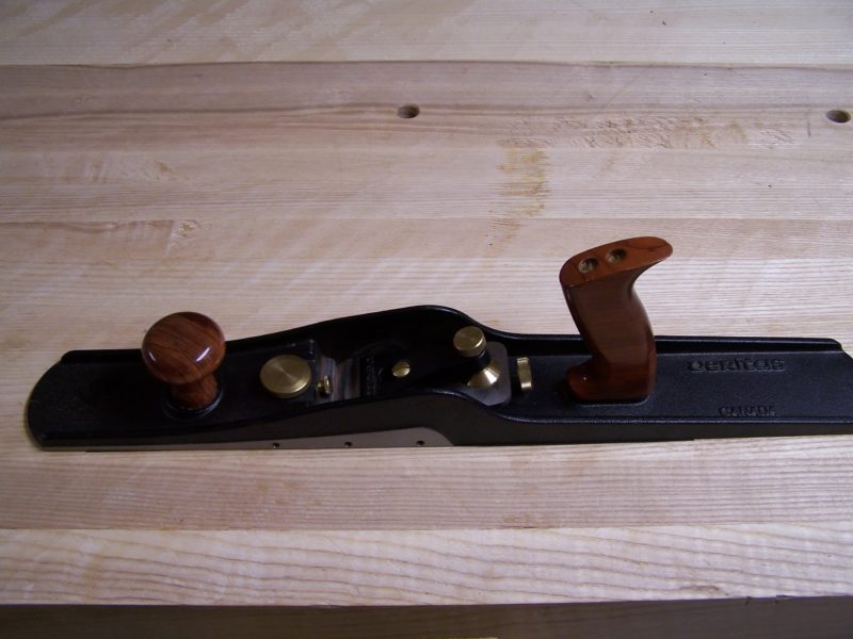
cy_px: 320
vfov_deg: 37.7
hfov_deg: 49.0
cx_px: 426
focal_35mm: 38
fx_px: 936
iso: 100
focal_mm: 6.3
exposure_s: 1/30
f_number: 2.8
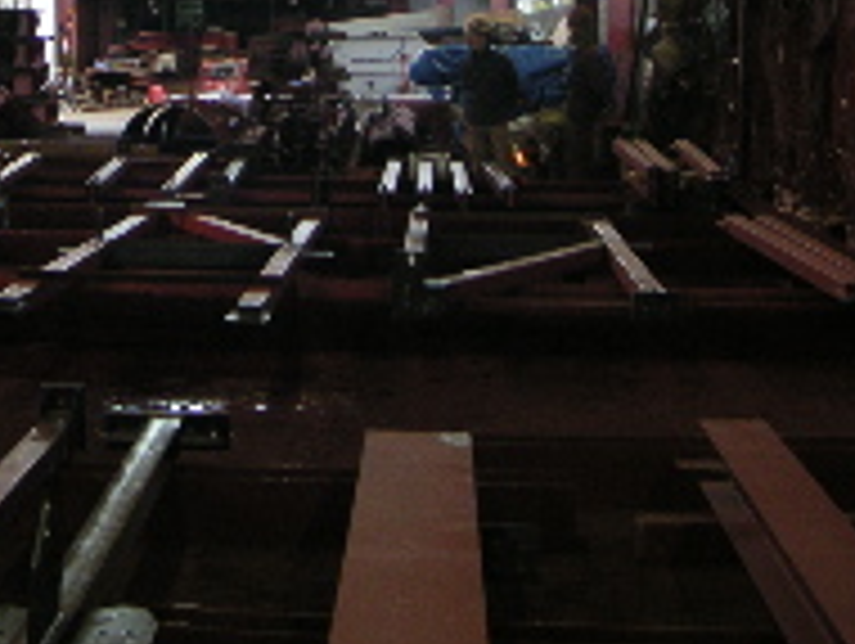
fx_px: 1978
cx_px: 202
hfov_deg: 24.1
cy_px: 18
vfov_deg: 18.1
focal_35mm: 80
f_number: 2.8
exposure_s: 1/15
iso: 100
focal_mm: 6
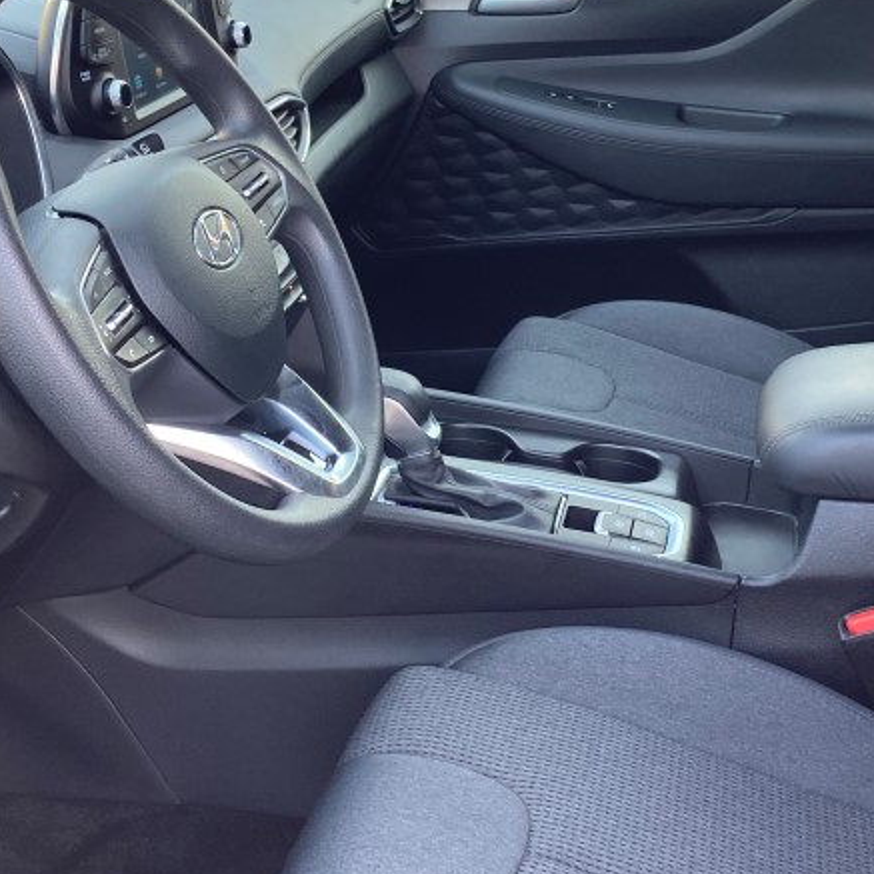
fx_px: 1657
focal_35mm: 58
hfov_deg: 29.5
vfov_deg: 29.5
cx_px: 474
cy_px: 390
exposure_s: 1/60
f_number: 1.8
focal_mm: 3.99
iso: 50
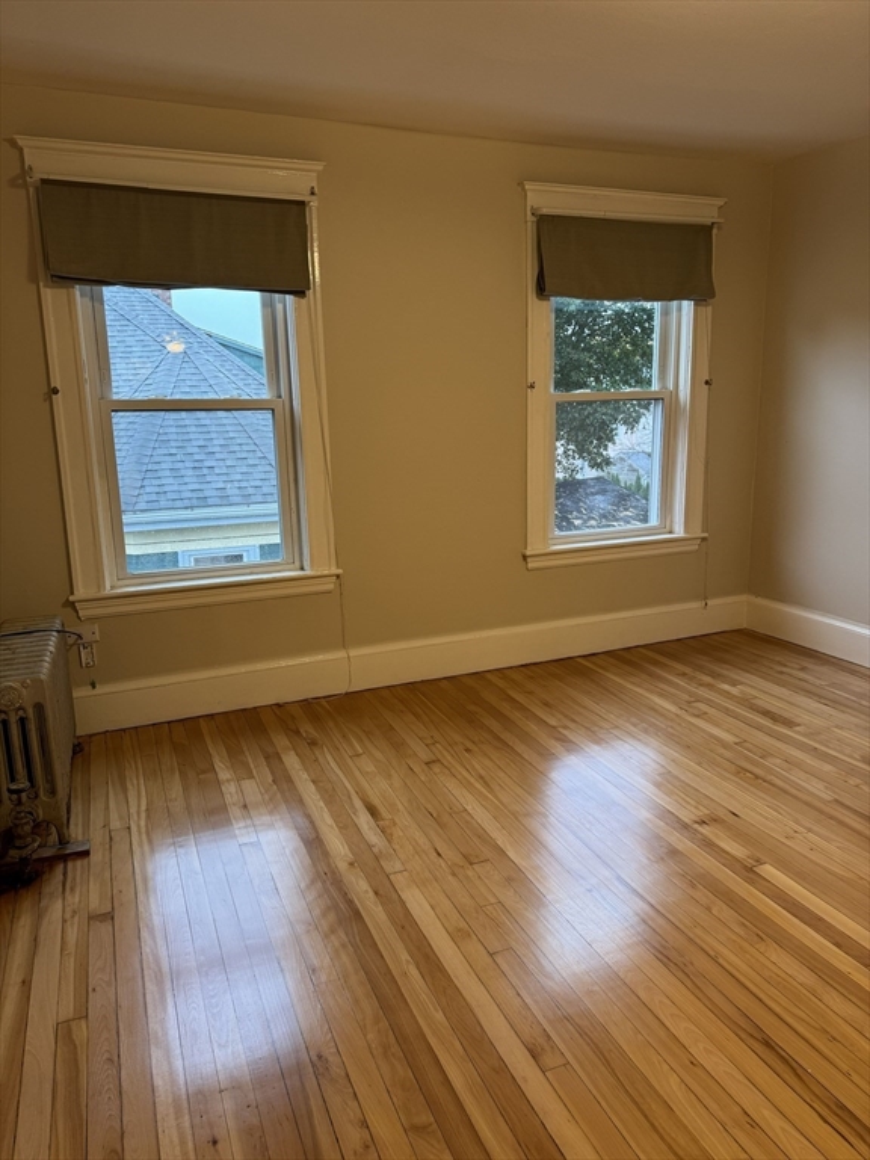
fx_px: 804
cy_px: 580
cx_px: 435
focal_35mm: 24
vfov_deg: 71.6
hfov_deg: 56.8
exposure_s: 1/60
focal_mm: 6.76
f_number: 1.78
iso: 100
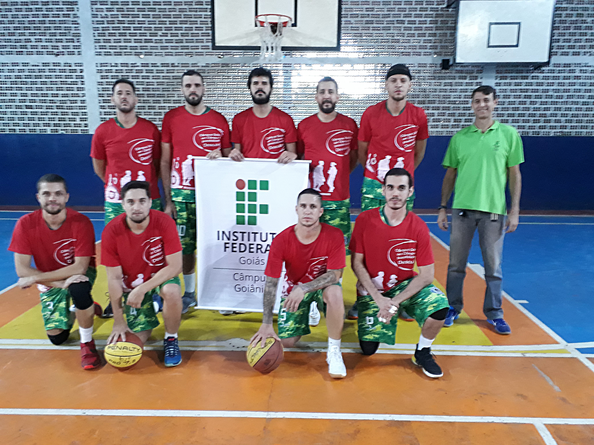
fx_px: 463
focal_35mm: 27
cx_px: 297
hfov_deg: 65.3
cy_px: 222
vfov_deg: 51.4
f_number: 1.9
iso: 320
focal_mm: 3.6
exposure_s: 1/15
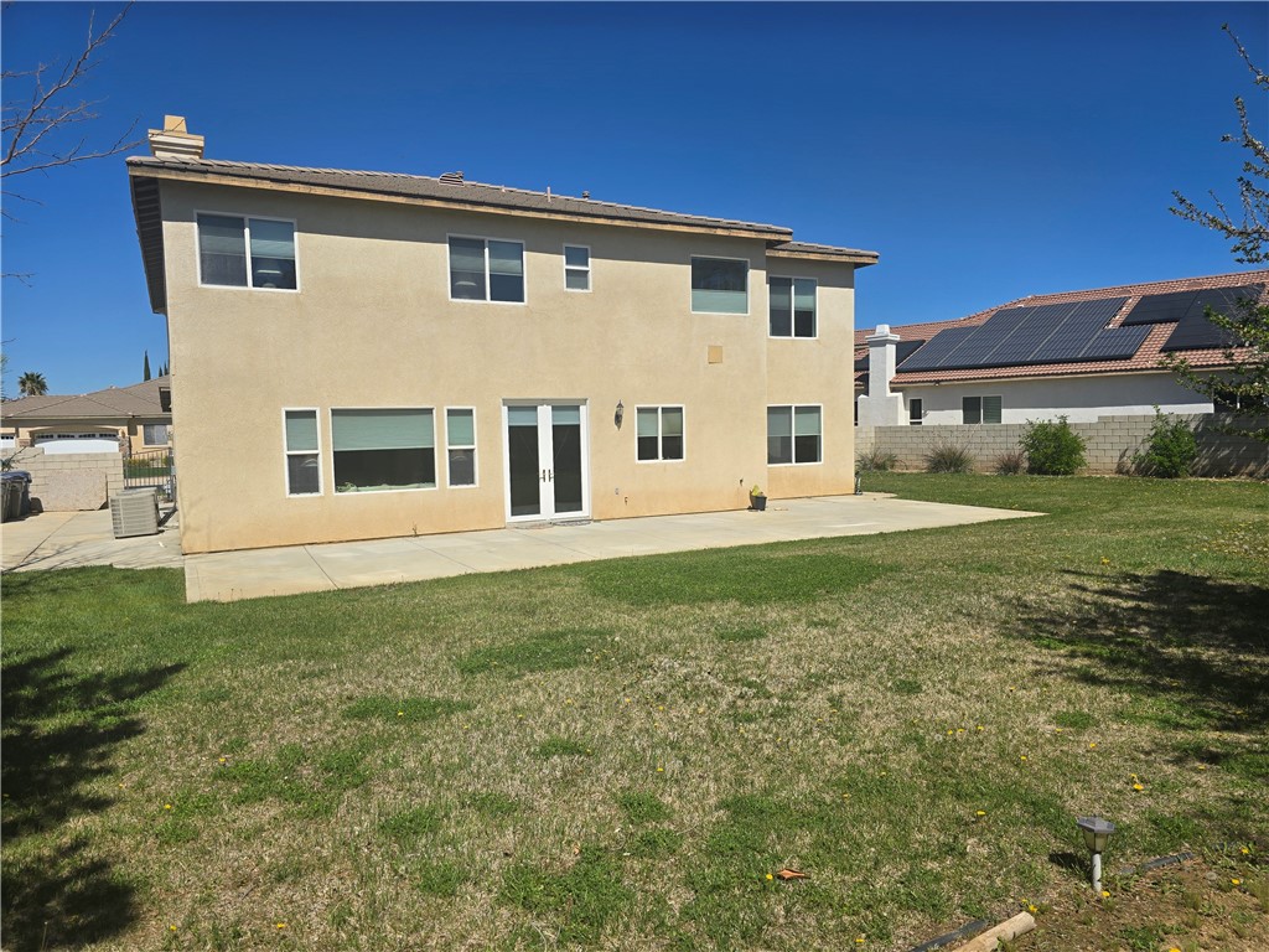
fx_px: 843
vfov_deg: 58.9
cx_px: 634
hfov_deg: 73.9
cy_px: 476
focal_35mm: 23
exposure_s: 1/1554
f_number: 1.7
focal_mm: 6.3
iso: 12
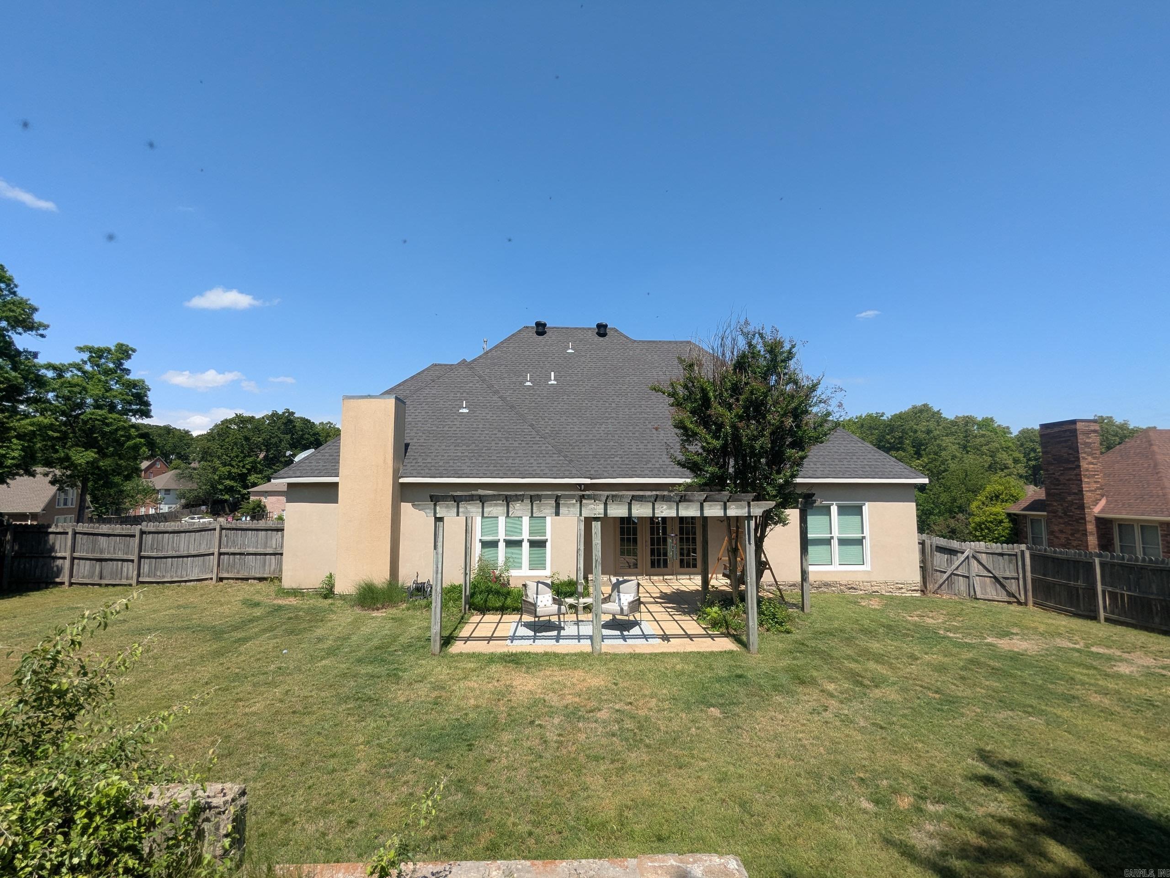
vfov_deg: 78.1
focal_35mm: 16
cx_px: 585
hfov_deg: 94.5
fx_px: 541
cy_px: 439
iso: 46
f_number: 2.2
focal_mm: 2.35
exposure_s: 1/1348
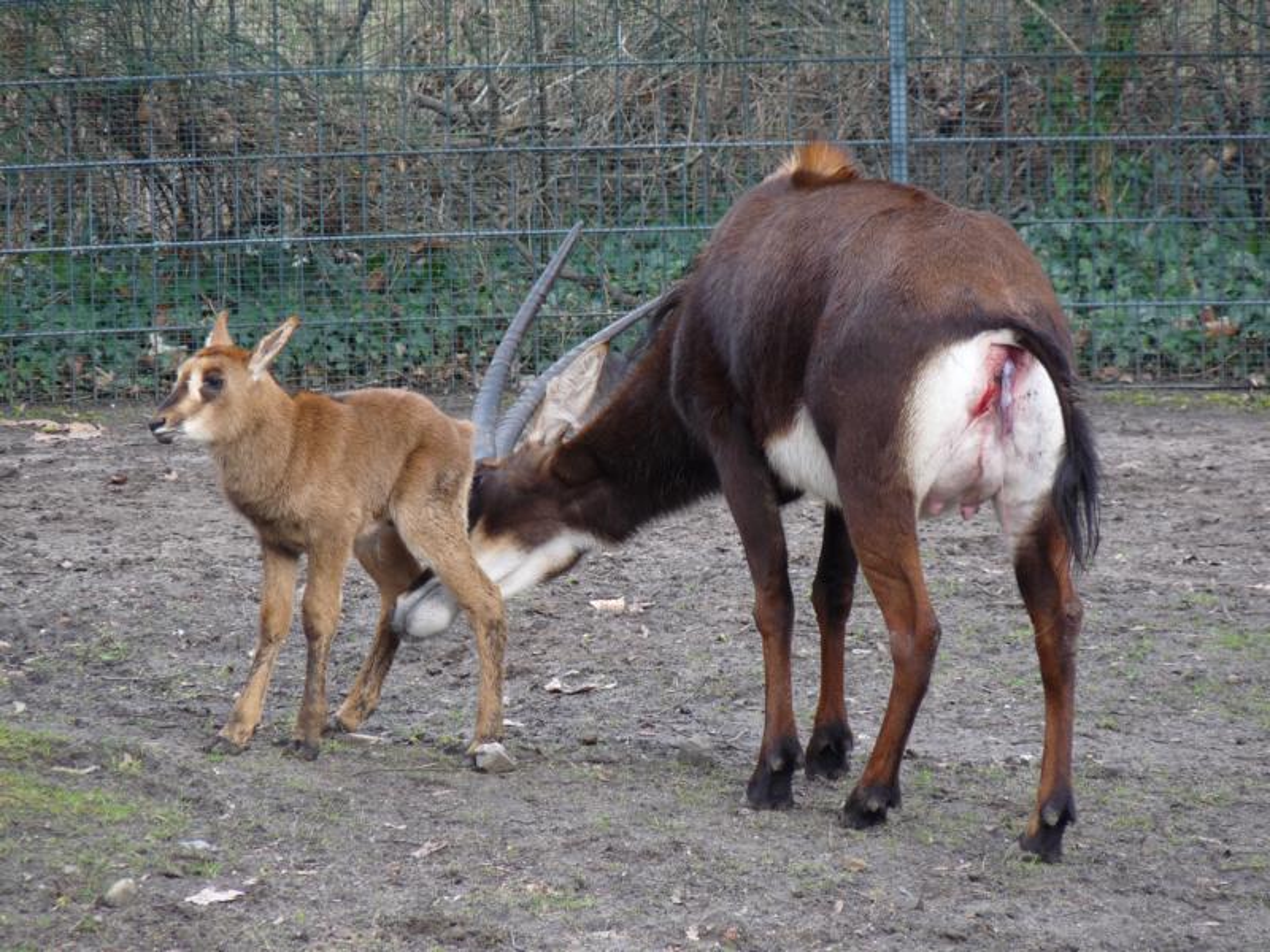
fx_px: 12070
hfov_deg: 6.0
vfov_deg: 4.5
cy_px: 476
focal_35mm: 329
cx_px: 635
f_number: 3.7
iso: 100
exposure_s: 1/100
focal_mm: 58.5
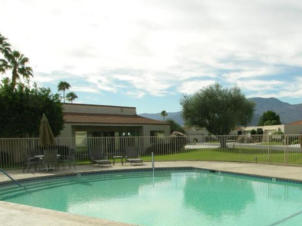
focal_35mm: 41
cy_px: 163
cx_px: 235
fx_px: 358
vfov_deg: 34.5
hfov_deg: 43.9
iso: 64
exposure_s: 1/276
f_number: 5.4
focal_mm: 5
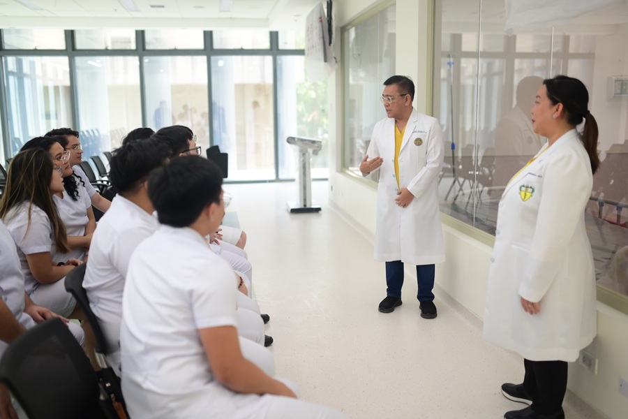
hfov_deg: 54.4
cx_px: 314
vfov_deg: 37.9
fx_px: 611
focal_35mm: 35
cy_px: 210
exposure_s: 1/1000
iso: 1250
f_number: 1.8
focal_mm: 35
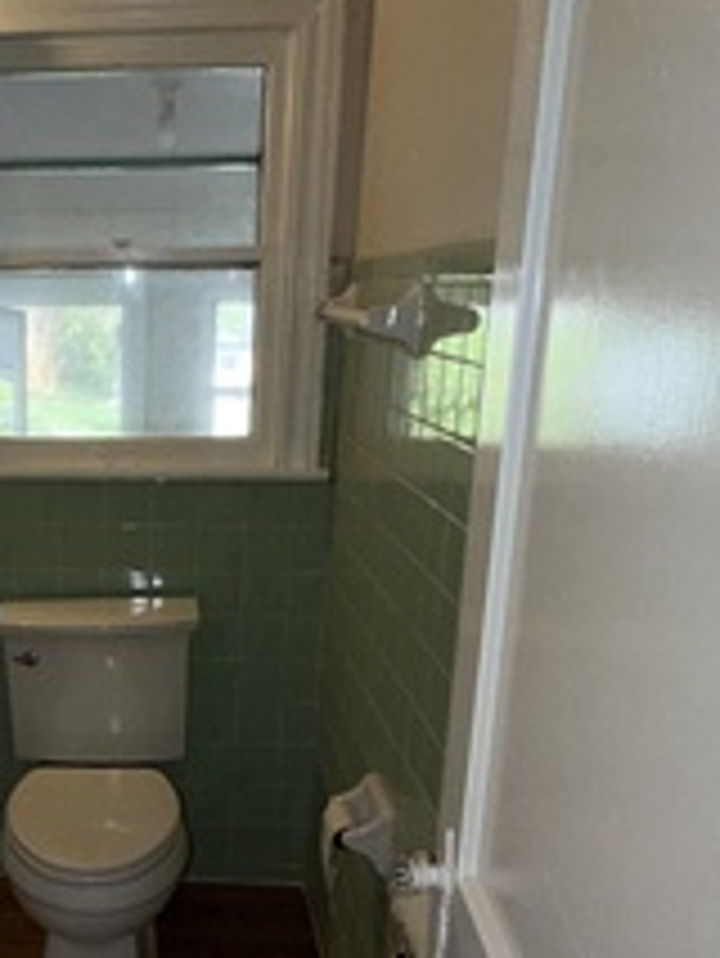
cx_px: 27
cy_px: 616
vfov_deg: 44.3
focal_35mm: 42
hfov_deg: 32.1
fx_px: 1164
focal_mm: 2.22
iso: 40
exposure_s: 1/60
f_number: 2.2
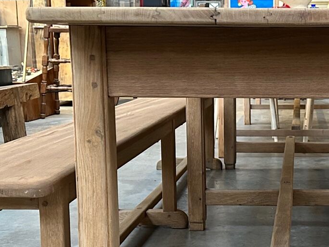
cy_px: 148
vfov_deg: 20.7
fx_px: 675
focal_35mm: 71
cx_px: 277
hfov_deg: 26.7
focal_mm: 6.86
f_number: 1.78
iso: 640
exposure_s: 1/60
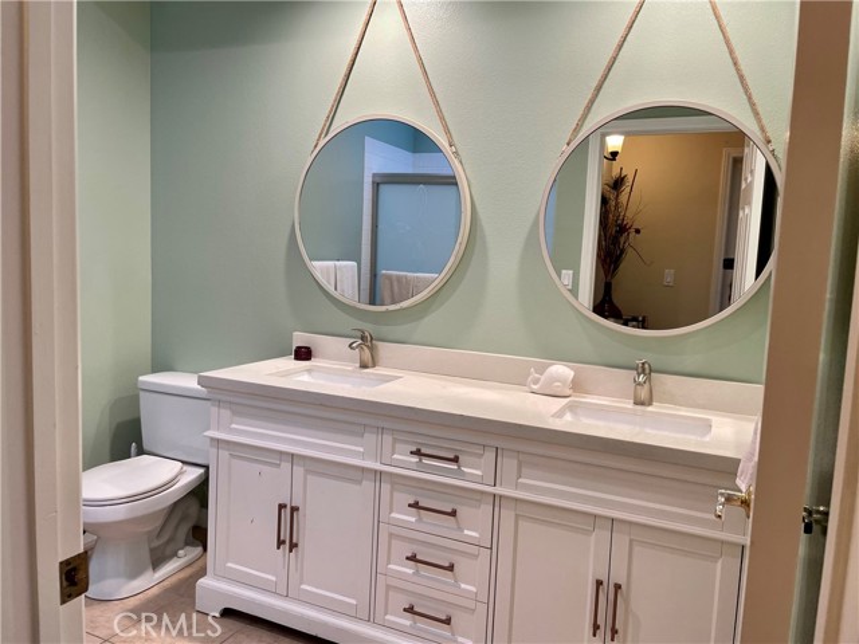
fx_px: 645
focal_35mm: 26
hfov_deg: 67.3
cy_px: 322
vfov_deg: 53.1
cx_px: 430
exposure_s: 1/120
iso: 100
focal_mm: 4.2
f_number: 1.6
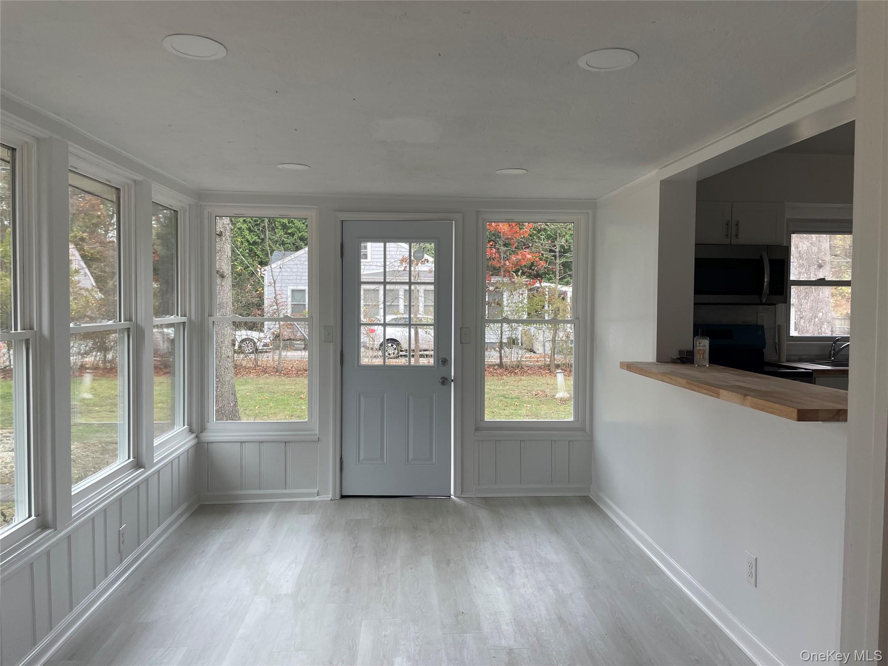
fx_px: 667
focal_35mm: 26
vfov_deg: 53.1
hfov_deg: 67.3
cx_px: 444
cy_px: 333
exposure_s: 1/121
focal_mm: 4.2
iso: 64
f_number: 1.6
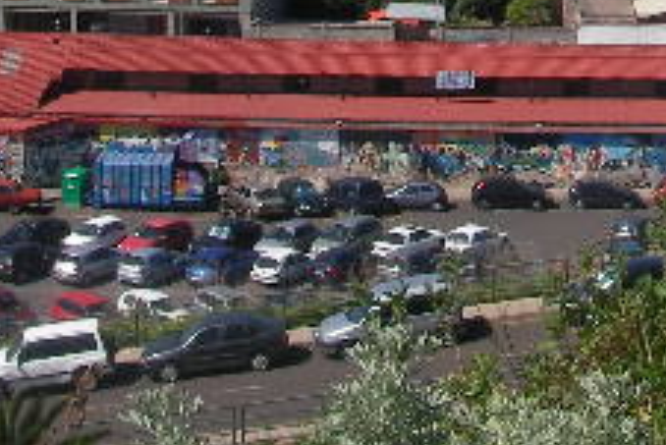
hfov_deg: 18.1
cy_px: -236
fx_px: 2073
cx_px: 533
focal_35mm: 112
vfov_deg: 11.7
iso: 50
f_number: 6.6
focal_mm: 6.3
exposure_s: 1/373
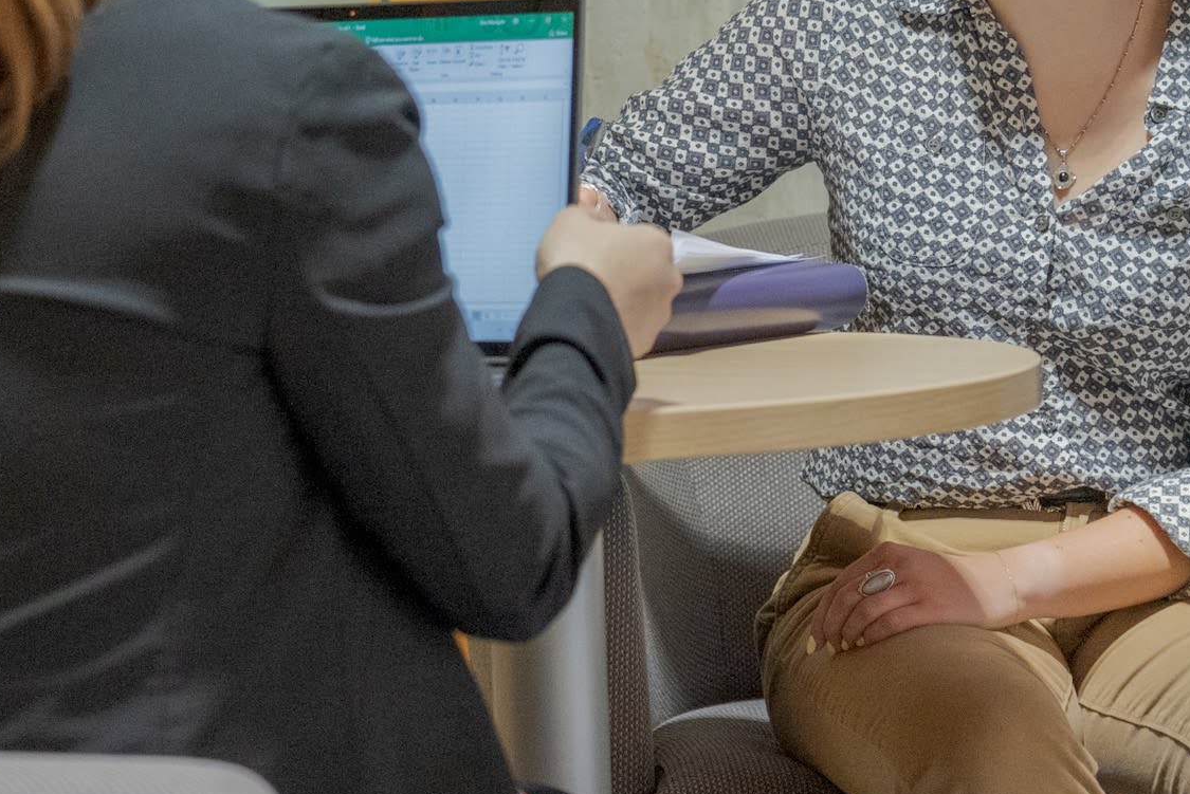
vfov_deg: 12.3
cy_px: 195
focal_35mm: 111
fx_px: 3670
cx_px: 578
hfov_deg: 18.4
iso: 6400
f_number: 4
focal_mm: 61
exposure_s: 1/200
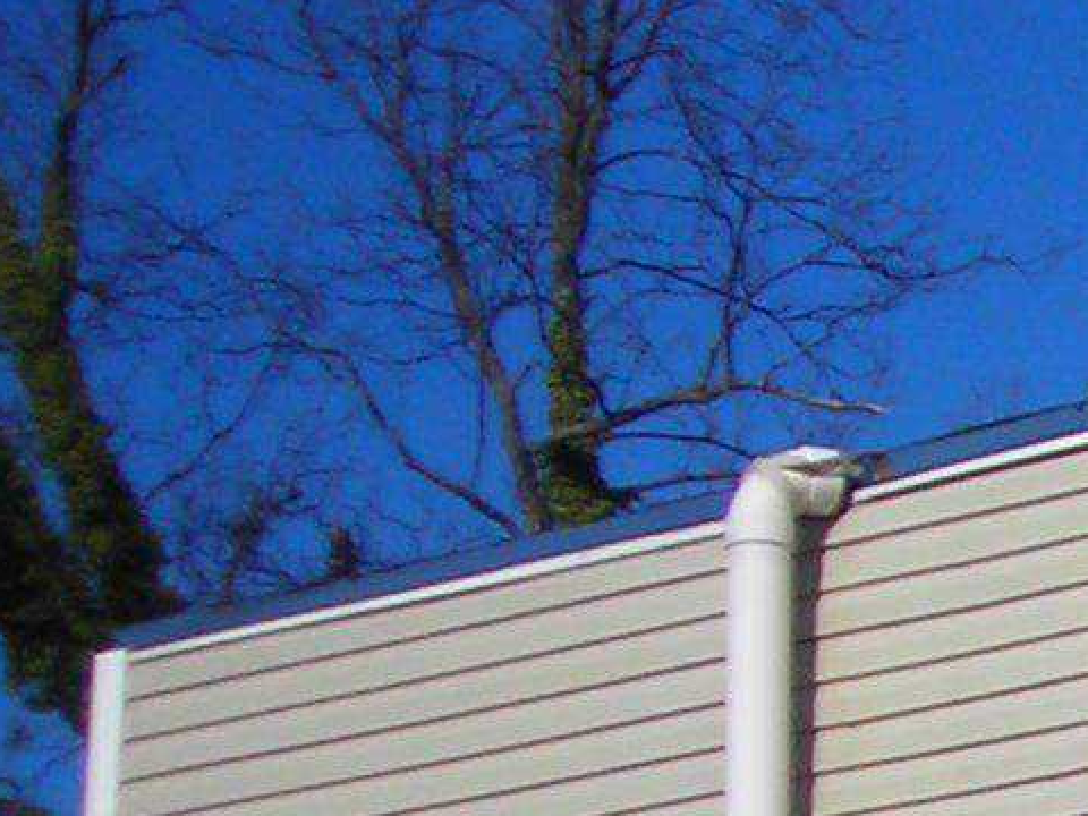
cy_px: 1387
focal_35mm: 205
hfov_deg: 8.5
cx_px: 2890
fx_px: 6443
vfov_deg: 7.1
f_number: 6.4
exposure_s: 1/342
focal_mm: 6.3
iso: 50
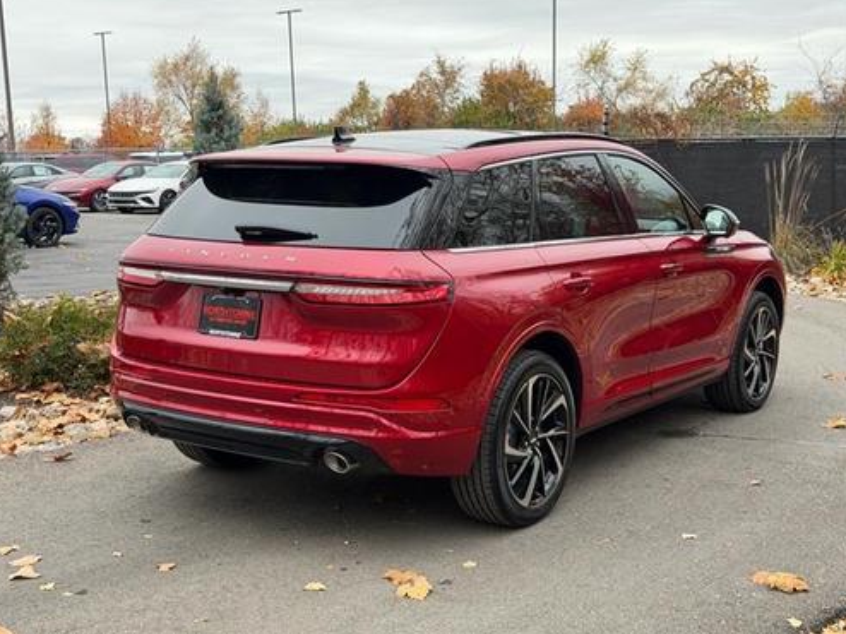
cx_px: 420
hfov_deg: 38.9
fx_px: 1197
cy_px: 312
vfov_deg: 29.7
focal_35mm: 49
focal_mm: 6.76
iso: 80
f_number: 1.78
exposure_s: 1/405
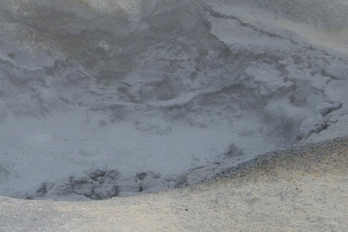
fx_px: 735
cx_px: 51
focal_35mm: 76
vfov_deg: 17.9
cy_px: 87
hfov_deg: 26.0
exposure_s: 1/225
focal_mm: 8.5
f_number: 5.1
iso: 100
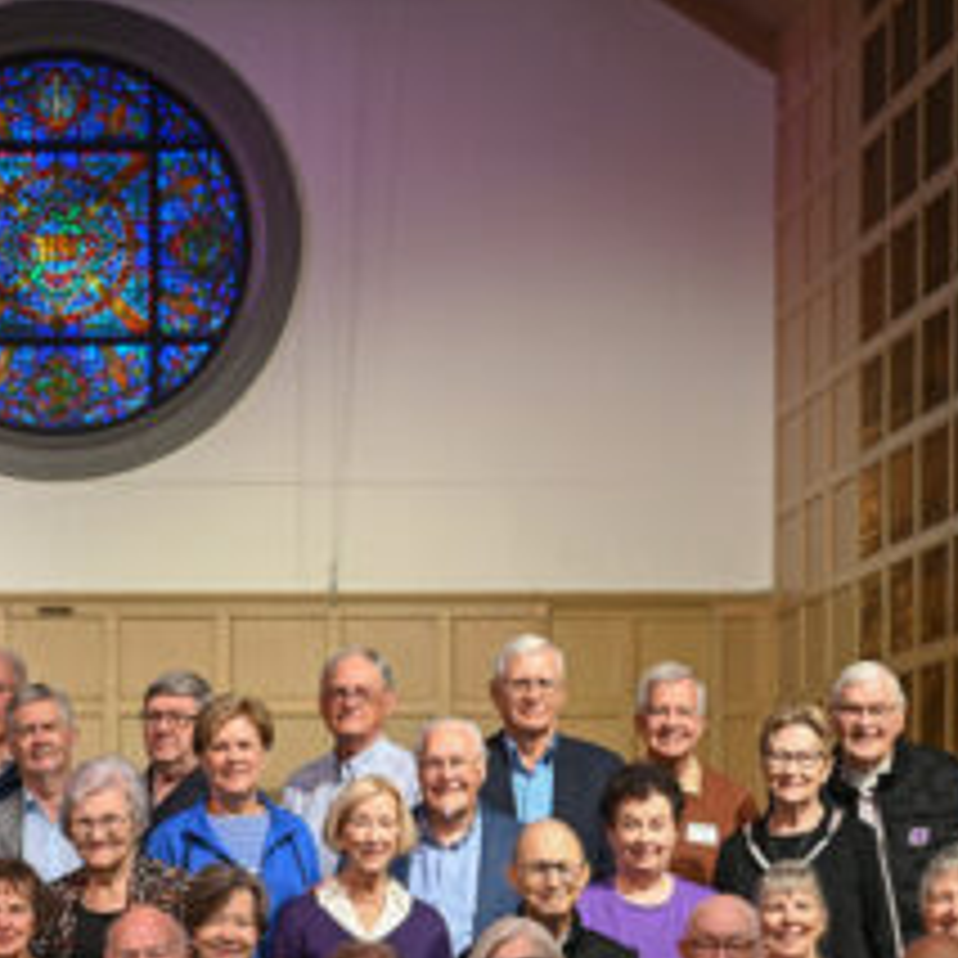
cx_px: 13
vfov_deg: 15.8
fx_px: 3350
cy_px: 1039
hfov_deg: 16.0
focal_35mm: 107
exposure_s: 1/100
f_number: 4
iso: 640
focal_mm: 35
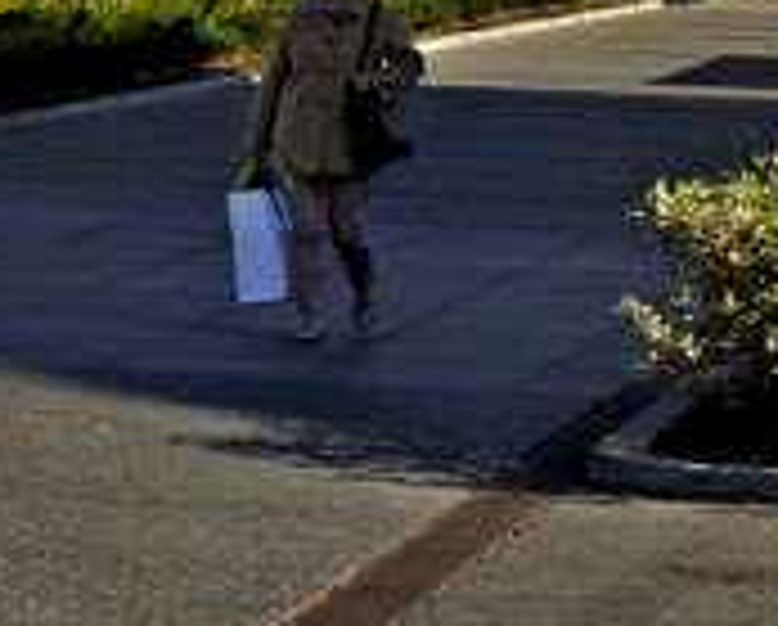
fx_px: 6297
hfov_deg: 6.6
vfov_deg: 5.6
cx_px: -1214
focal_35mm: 273
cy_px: -275
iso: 100
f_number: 6.3
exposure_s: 1/320
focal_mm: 28
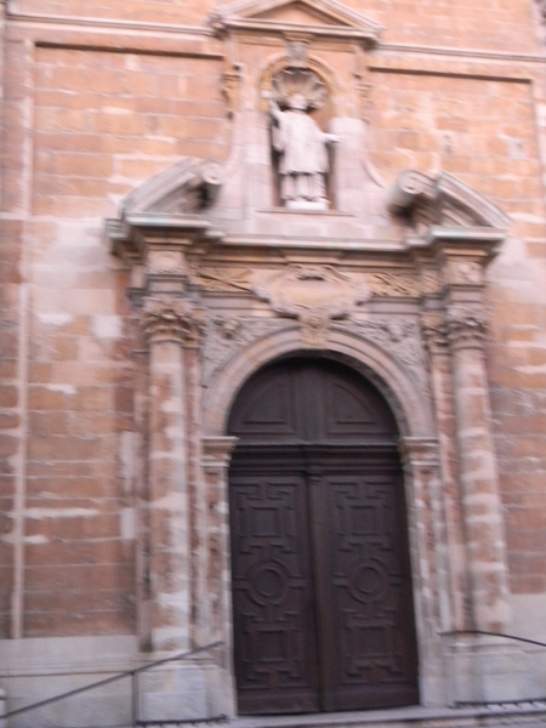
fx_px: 988
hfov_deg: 30.9
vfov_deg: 40.4
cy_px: 364
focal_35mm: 47
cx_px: 273
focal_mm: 8.6
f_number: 3.9
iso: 400
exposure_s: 1/3.9
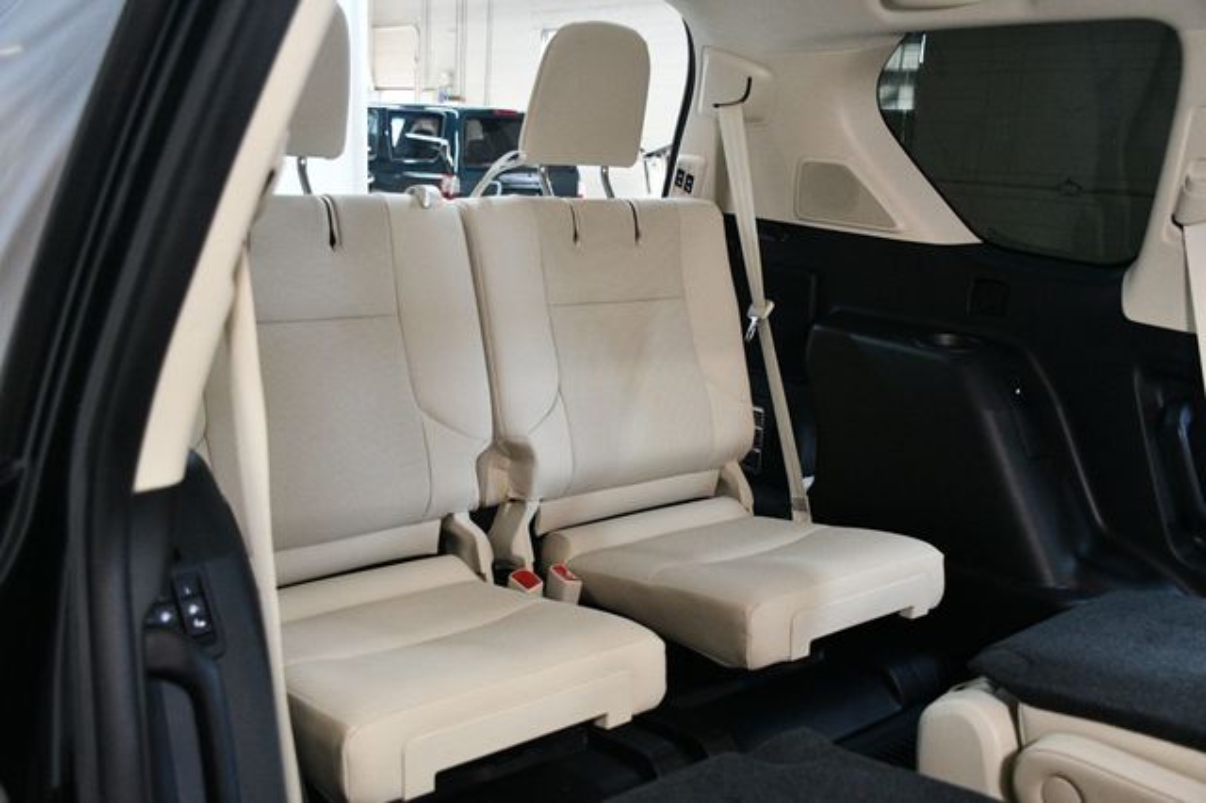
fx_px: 1138
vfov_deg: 38.8
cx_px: 603
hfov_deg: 55.8
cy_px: 402
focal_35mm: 34
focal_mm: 23
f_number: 3.8
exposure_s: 1/125
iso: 3200
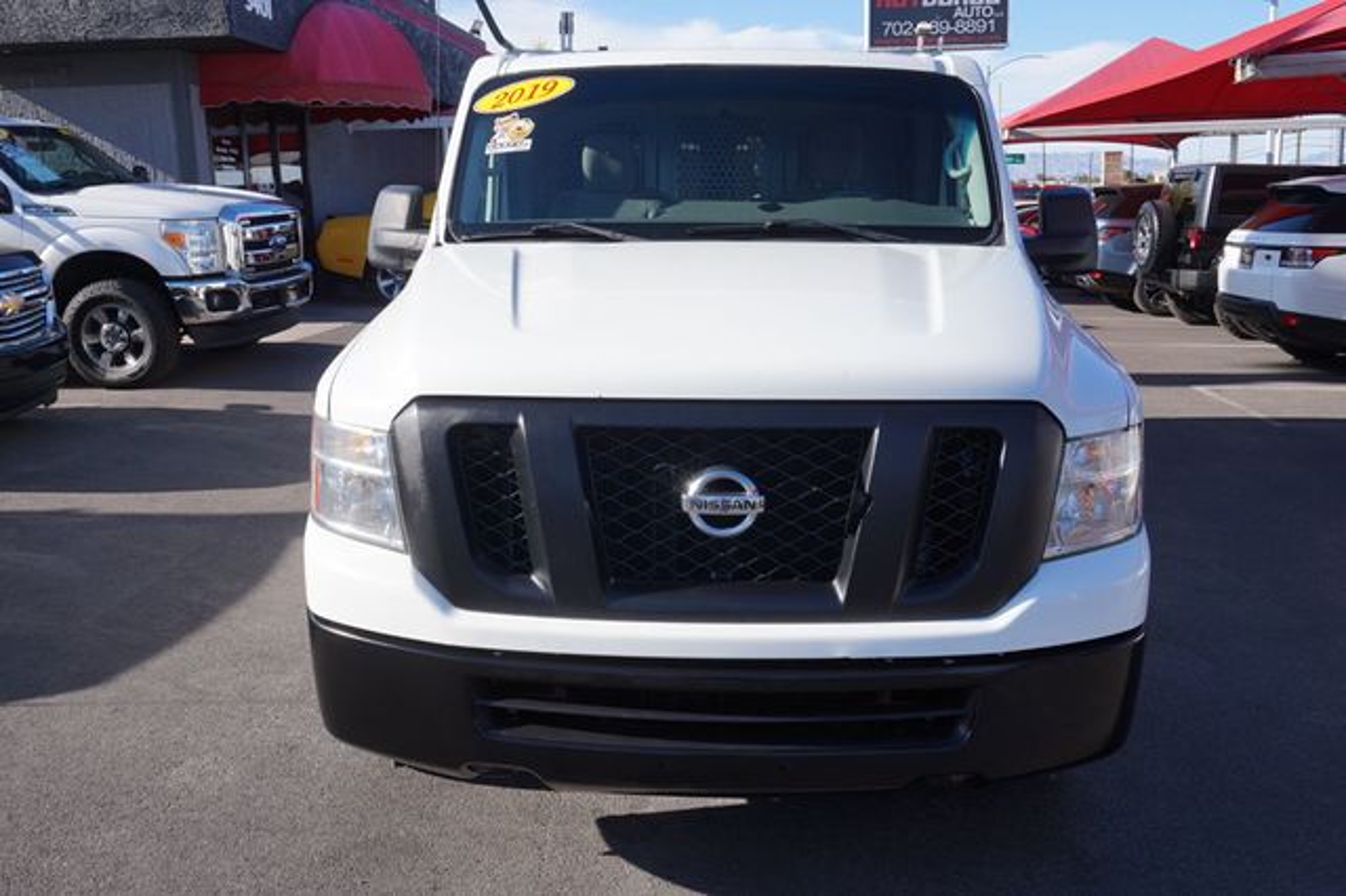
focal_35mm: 33
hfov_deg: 57.2
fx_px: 1233
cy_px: 448
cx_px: 673
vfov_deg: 39.9
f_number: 10
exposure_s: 1/125
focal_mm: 22
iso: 100
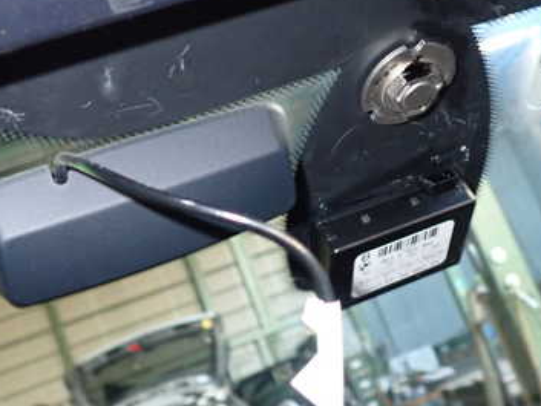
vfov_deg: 28.6
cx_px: 337
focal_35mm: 51
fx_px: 797
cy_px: 199
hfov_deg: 37.3
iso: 500
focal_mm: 5.4
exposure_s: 1/13
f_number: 6.3
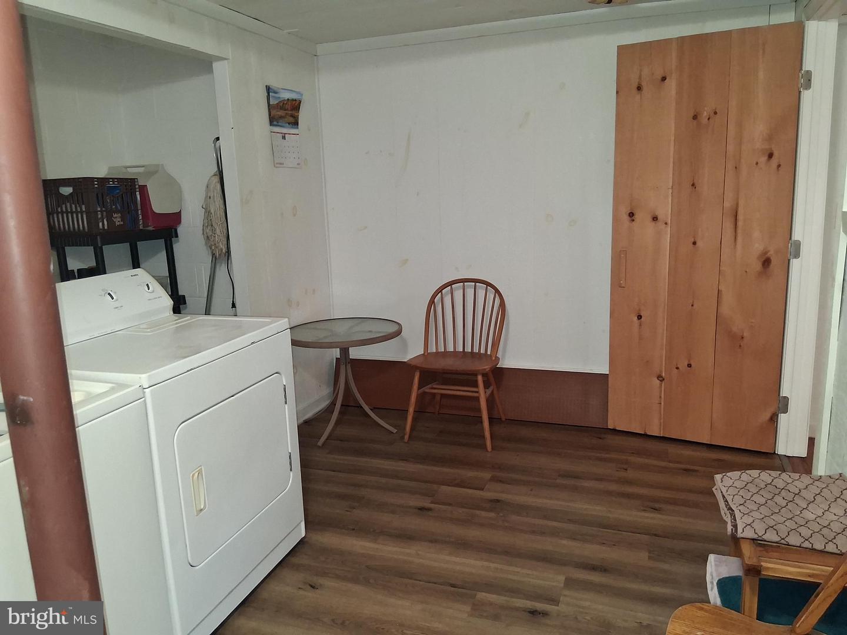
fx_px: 636
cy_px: 318
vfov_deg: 53.1
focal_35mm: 26
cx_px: 424
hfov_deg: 67.3
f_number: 1.8
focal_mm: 3.98
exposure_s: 1/30
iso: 400
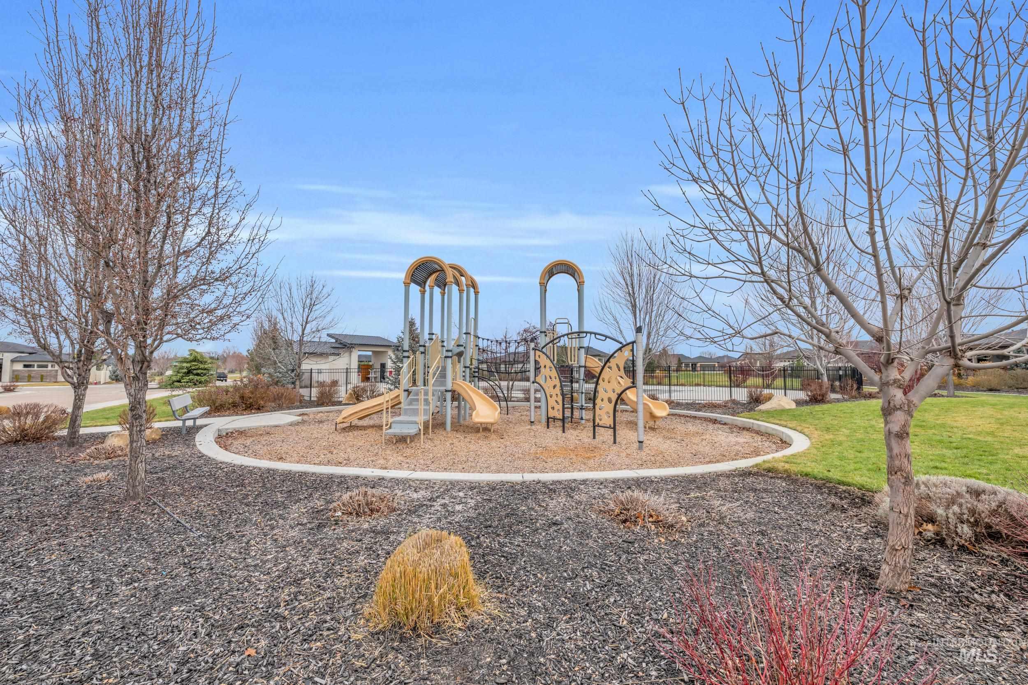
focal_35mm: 14
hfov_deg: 104.3
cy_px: 342
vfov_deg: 81.2
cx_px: 514
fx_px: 400
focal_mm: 14
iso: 100
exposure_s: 1/100
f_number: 9
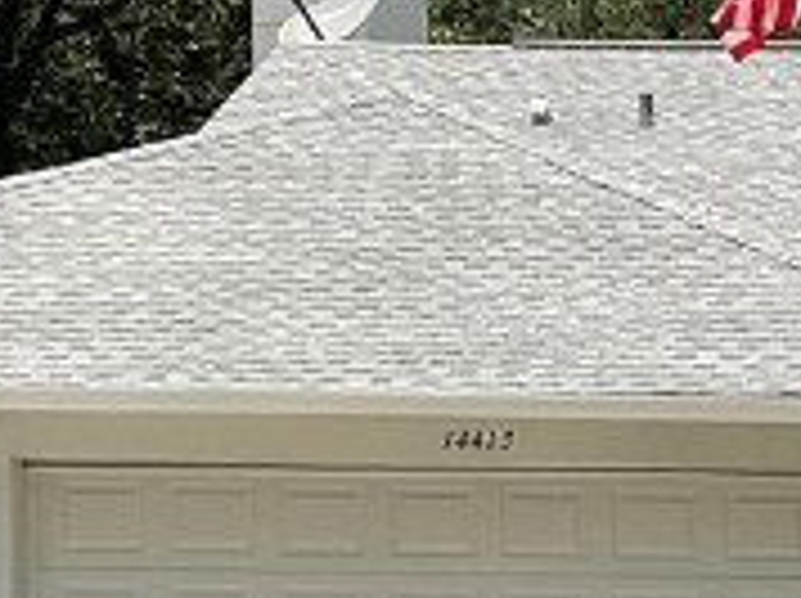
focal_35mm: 167
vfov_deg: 8.8
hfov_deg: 11.4
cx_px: 1161
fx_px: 3859
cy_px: 737
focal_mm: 3
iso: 16
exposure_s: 1/1848
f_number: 1.8
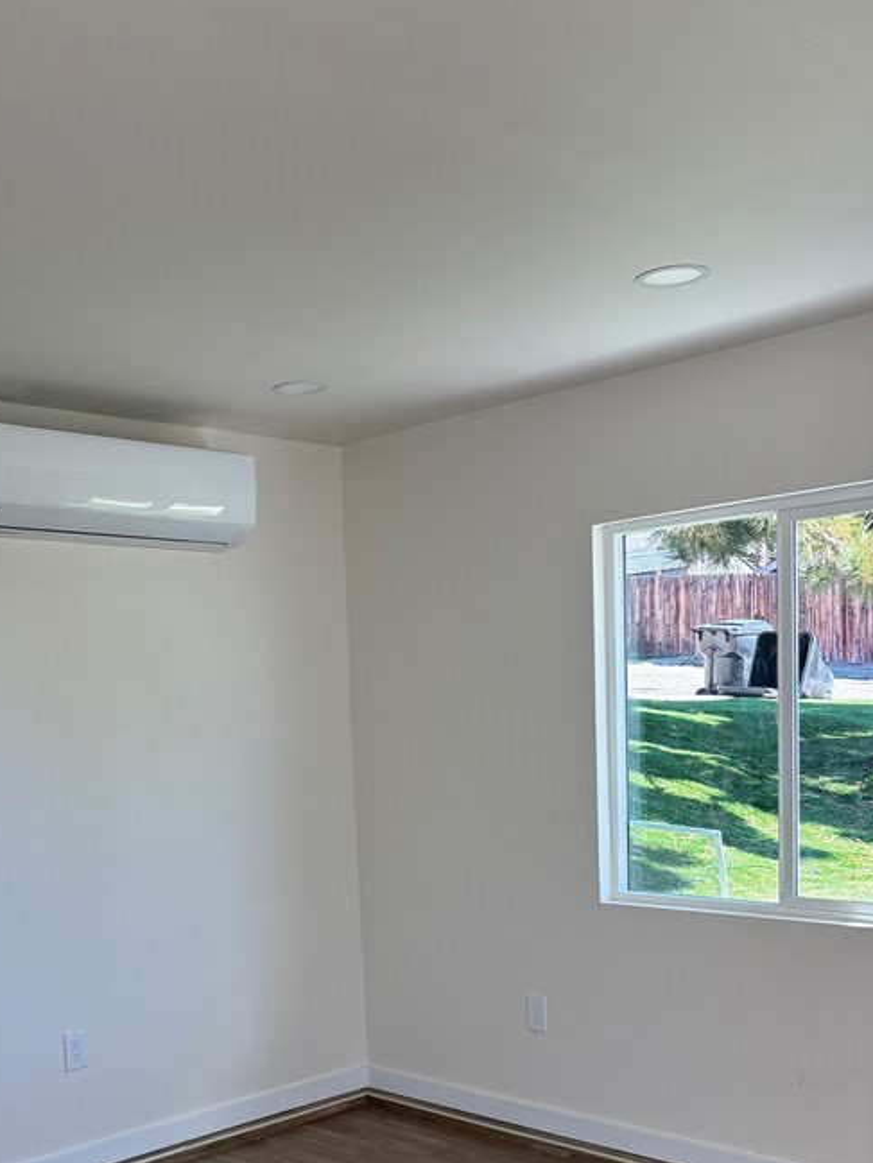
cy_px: 853
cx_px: 346
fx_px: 1378
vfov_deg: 44.4
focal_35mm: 41
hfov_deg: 35.0
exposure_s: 1/231
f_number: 1.6
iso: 64
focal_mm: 5.96
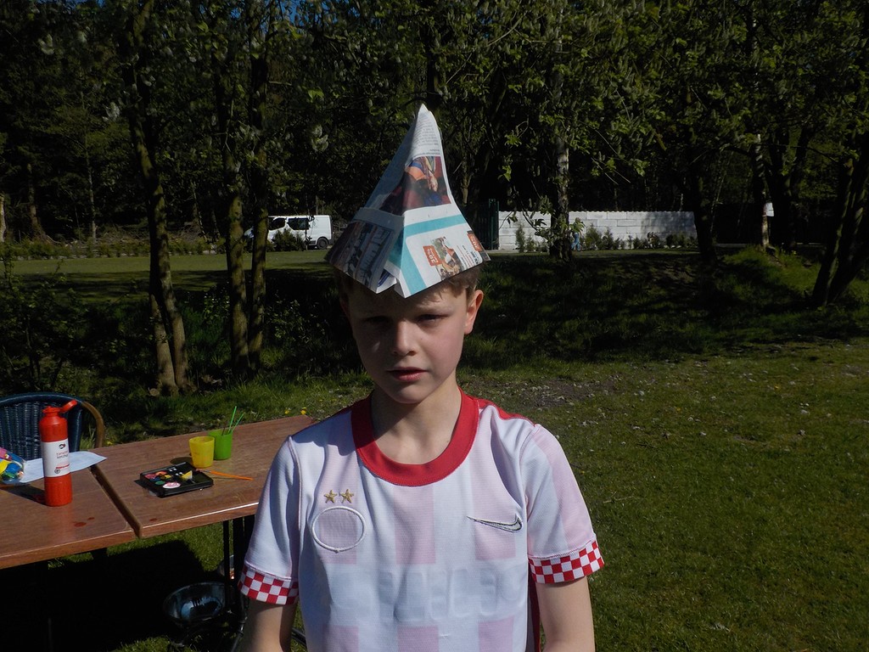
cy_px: 326
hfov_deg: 60.0
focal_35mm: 30
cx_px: 434
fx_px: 753
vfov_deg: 46.8
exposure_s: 1/1000
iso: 125
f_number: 6.6
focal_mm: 4.1
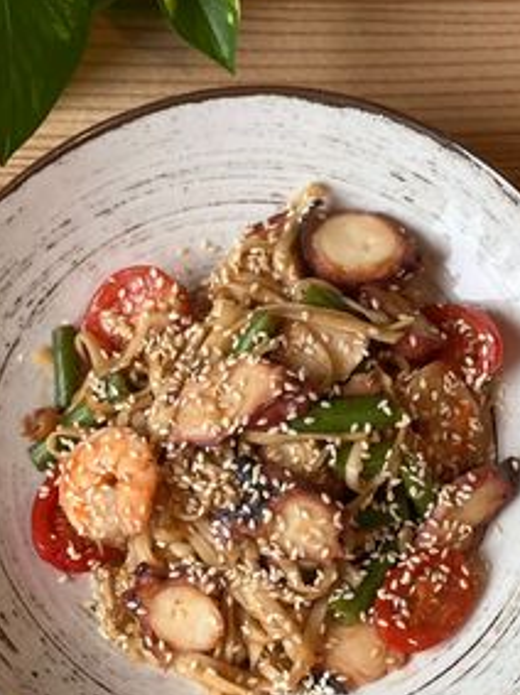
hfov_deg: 12.8
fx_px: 2325
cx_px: 228
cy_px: 456
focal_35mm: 116
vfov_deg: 16.9
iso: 160
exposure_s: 1/121
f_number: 2.8
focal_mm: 9
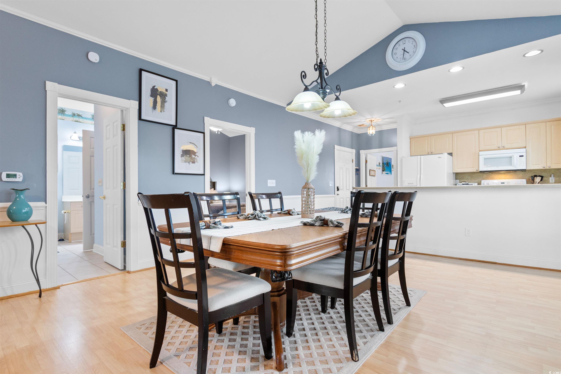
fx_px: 280
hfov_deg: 90.0
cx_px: 280
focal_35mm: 18
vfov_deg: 67.4
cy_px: 187
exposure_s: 2
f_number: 4.8
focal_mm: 12
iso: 100
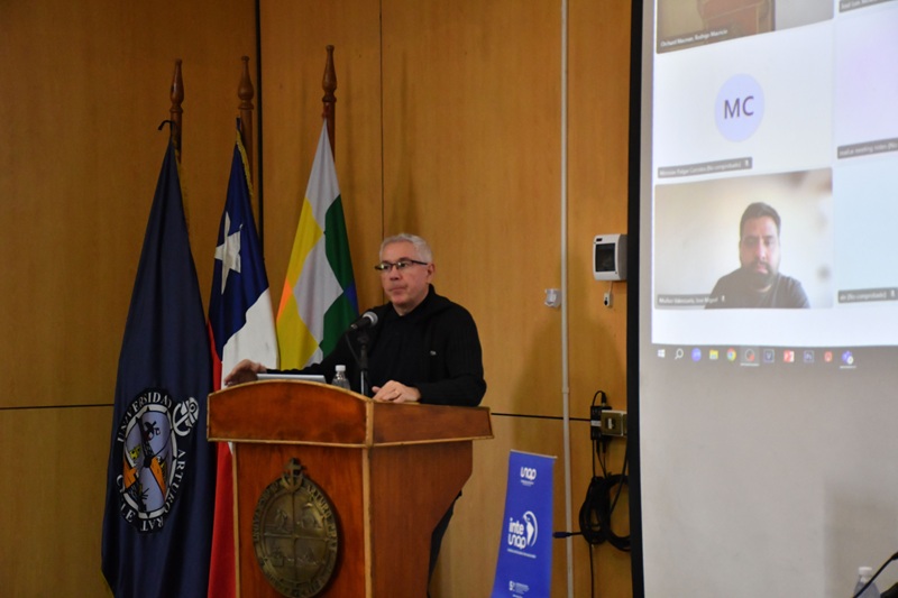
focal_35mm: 84
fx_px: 2095
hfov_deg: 24.2
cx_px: 449
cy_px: 299
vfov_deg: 16.3
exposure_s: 1/200
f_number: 5.6
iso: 2200
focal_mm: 56
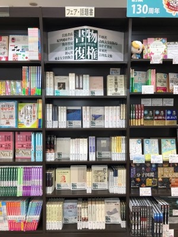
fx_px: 192
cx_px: 89
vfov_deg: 63.4
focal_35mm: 28
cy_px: 118
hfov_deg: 49.7
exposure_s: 1/50
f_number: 1.8
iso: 25
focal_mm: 3.99
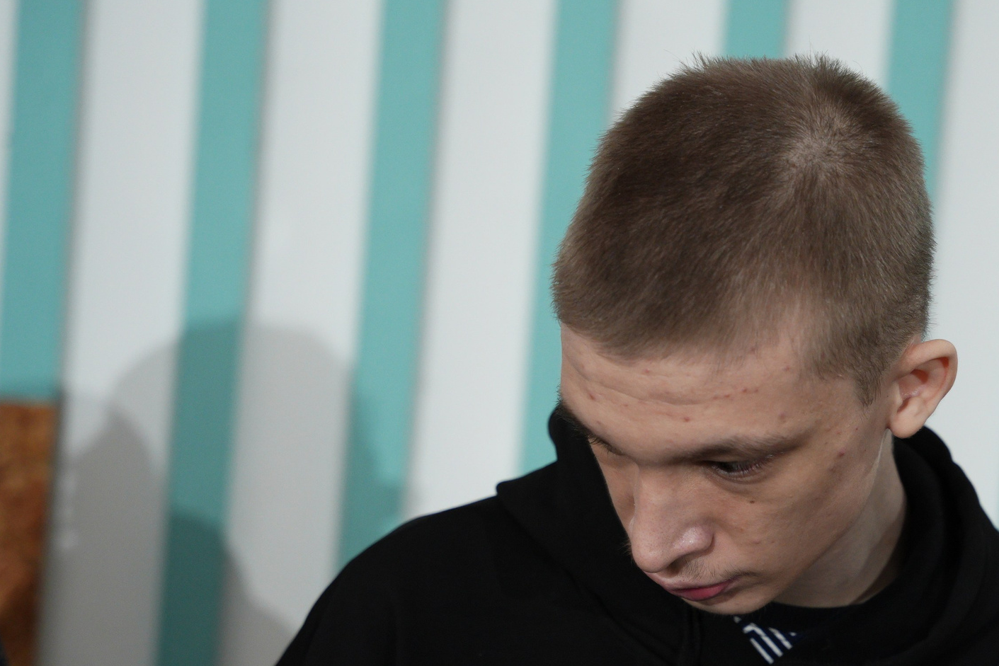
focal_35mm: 127
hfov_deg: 16.1
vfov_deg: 10.8
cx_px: 751
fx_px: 3524
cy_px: 539
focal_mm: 70
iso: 1250
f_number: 2.8
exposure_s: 1/160
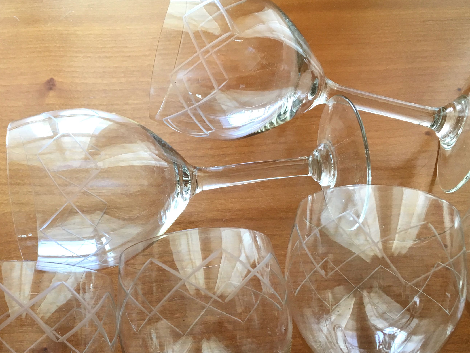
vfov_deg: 32.0
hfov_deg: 41.6
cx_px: 160
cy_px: 230
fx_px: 611
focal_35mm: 45
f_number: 2.2
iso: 80
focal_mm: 4.15
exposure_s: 1/33
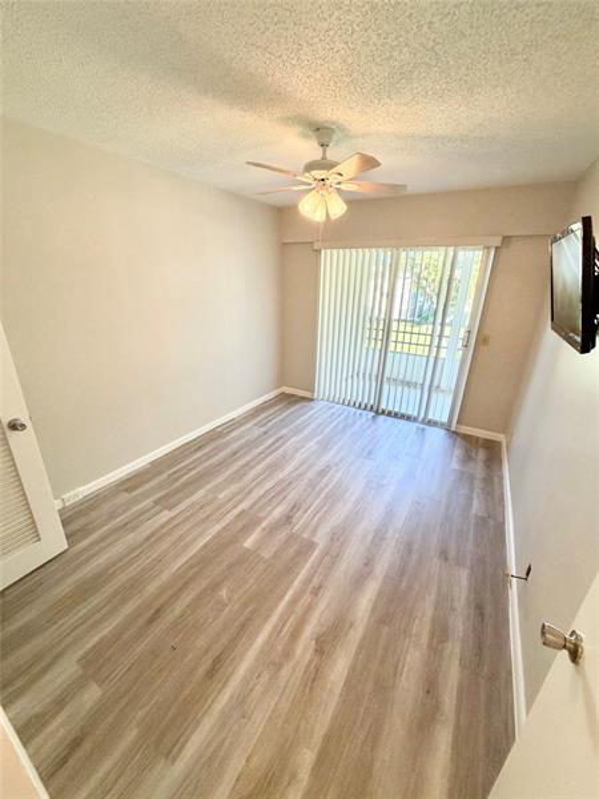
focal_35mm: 14
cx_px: 300
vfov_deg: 102.1
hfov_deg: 85.7
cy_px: 400
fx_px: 323
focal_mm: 2.22
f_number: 2.2
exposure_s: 1/60
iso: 200
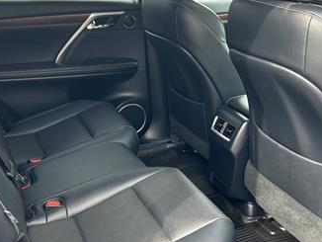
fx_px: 475
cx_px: 169
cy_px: 142
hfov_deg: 37.5
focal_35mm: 51
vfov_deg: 28.5
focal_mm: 5.7
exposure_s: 1/171
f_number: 1.5
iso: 64
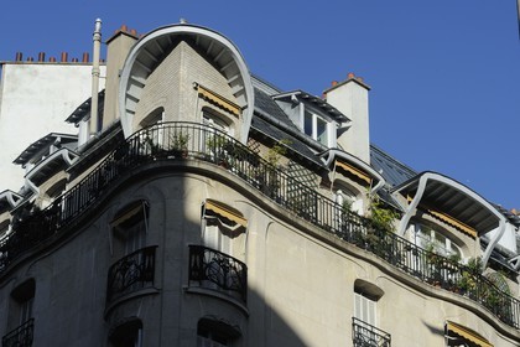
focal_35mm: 110
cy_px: 174
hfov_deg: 18.6
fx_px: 1589
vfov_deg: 12.5
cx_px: 260
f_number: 14
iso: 200
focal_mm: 110
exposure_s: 1/160
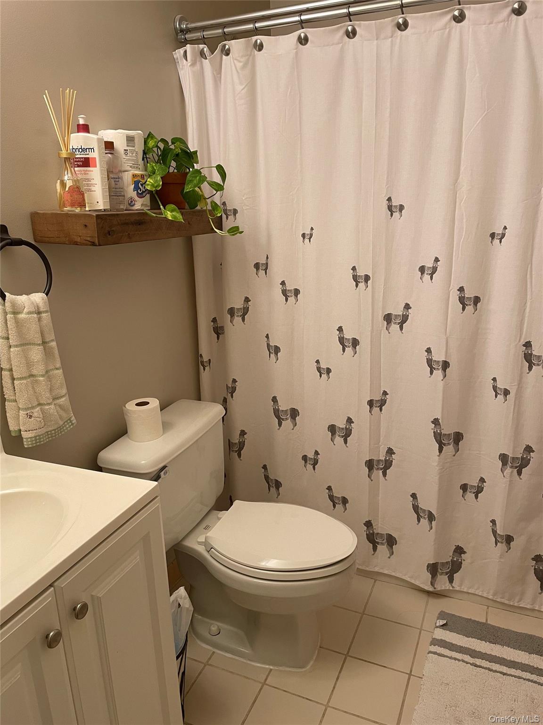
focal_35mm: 26
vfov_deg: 67.3
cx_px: 272
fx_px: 544
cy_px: 362
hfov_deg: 53.1
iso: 100
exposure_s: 1/60
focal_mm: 4.2
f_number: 1.6
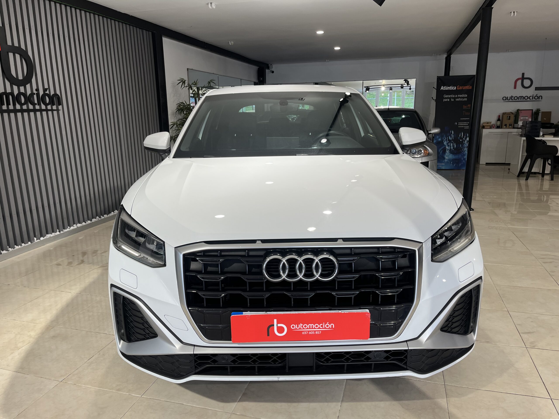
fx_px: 420
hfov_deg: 67.3
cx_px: 280
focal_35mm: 26
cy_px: 210
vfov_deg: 53.1
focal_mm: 5.1
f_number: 1.6
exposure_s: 1/100
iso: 40
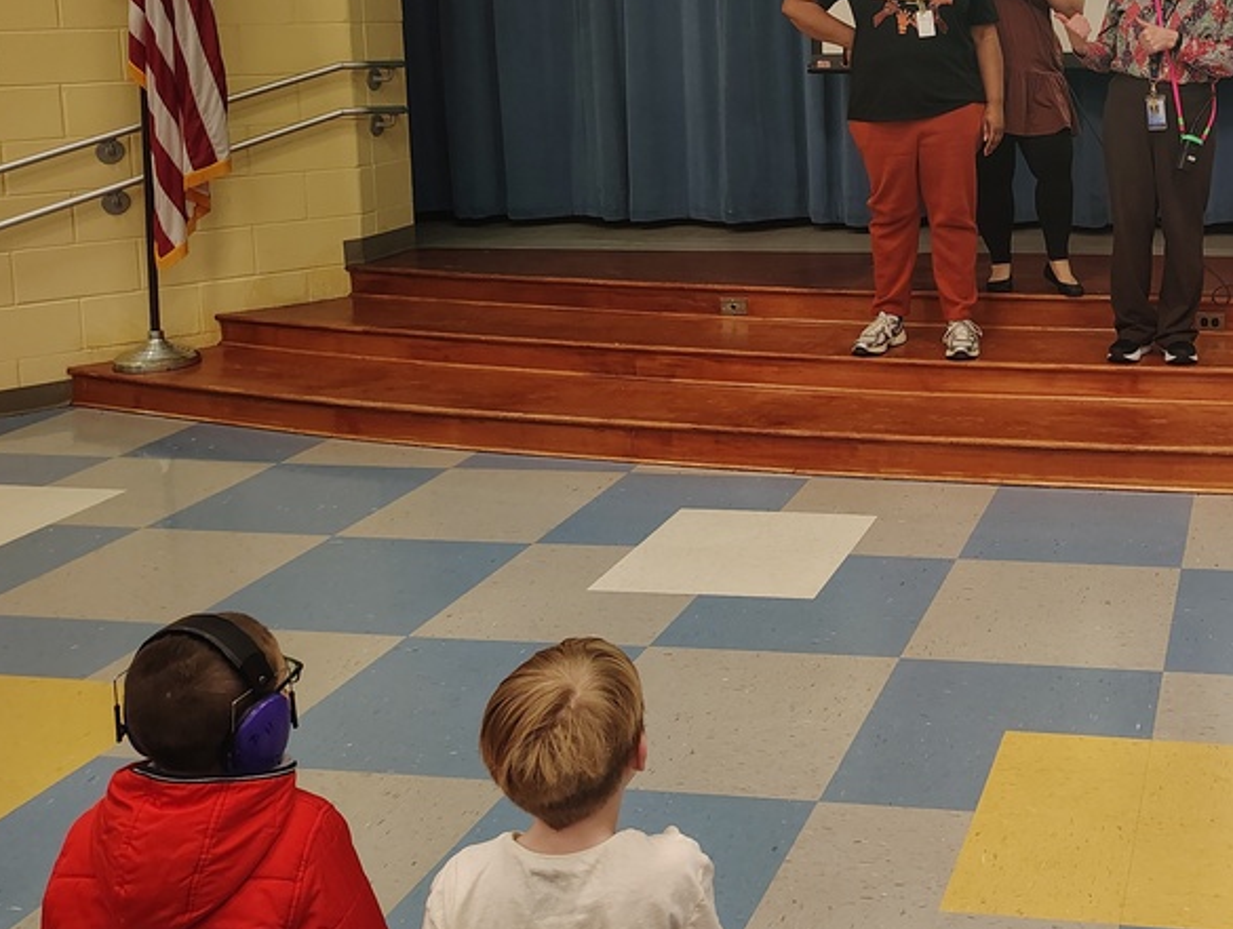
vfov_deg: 33.4
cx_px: 1052
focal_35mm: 42
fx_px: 1499
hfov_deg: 42.0
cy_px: 172
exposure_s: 1/60
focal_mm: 5.56
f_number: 1.8
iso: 766
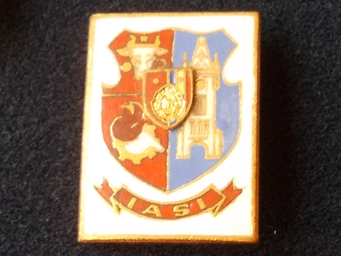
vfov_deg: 33.6
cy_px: 128
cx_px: 170
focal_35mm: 43
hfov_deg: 43.9
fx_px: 424
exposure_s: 1/40
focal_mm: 6.1
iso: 200
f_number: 3.3
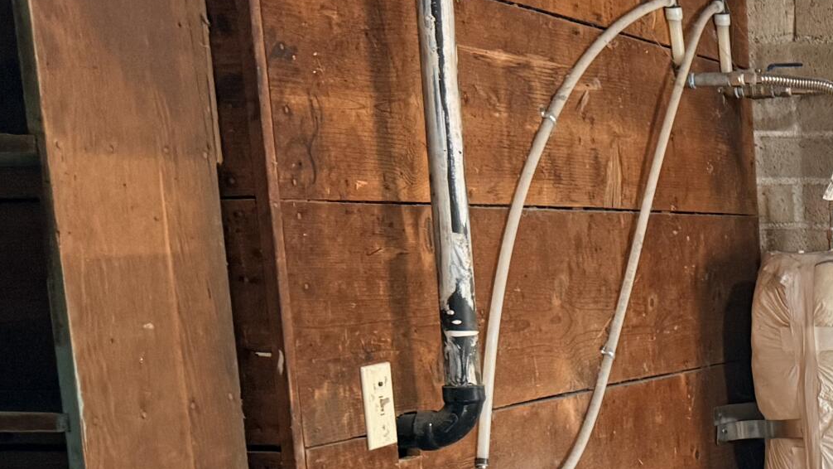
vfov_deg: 15.0
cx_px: 1156
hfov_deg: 23.2
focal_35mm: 78
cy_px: 549
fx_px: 1723
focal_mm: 6.76
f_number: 1.78
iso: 320
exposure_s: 1/60
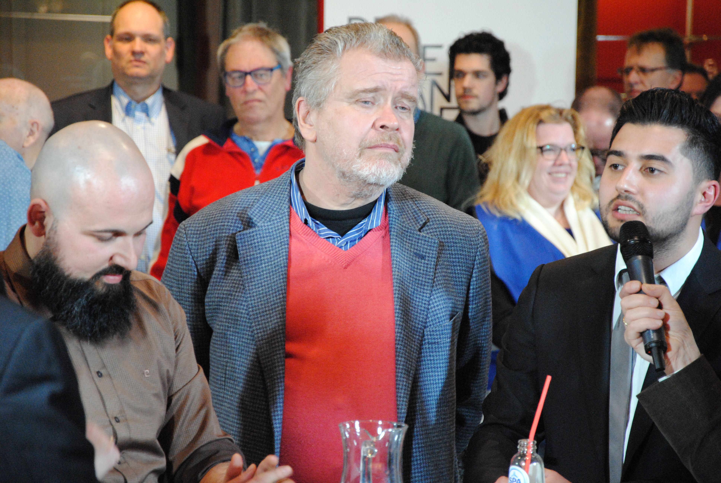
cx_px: 360
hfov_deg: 13.0
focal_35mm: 158
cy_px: 242
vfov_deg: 8.7
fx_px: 3158
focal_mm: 105
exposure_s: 1/25
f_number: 5.6
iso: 1600
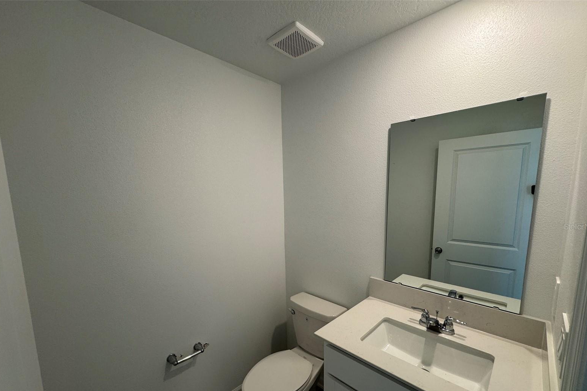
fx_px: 245
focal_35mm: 15
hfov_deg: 100.4
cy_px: 226
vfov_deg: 76.8
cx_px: 297
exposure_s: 1/120
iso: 160
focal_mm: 2.22
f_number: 2.2
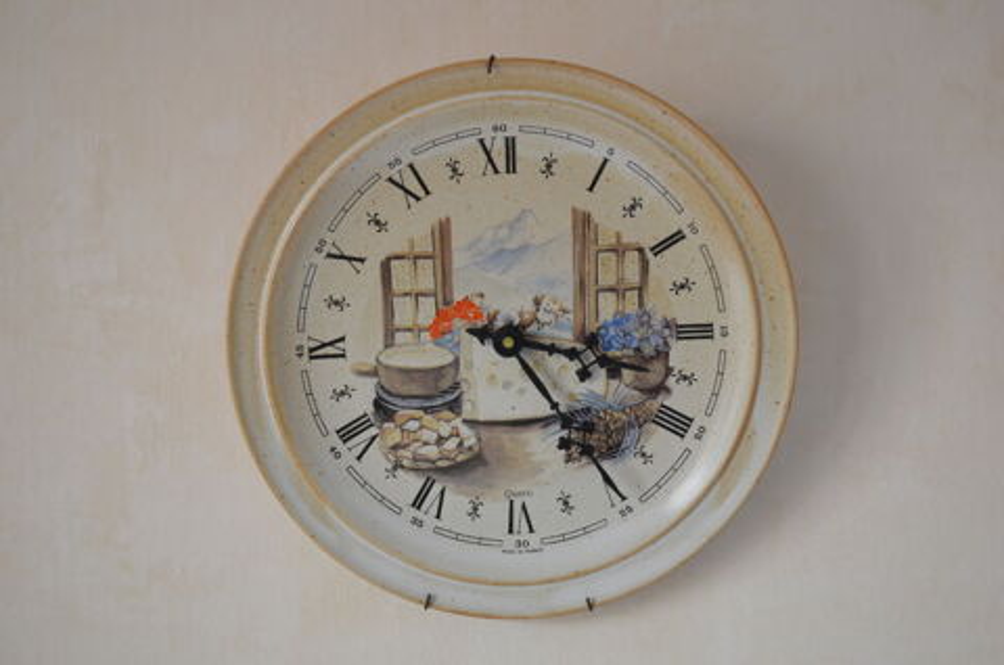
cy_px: 332
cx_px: 502
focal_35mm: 48
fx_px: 1336
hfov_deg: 41.2
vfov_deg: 28.0
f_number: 4.8
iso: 560
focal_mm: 32
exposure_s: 1/60
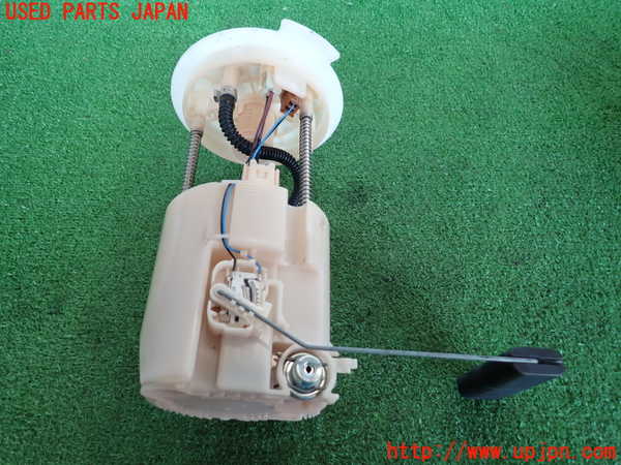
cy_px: 232
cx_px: 310
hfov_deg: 69.4
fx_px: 448
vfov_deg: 54.9
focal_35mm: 25
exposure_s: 1/80
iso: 100
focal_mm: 4.5
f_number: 2
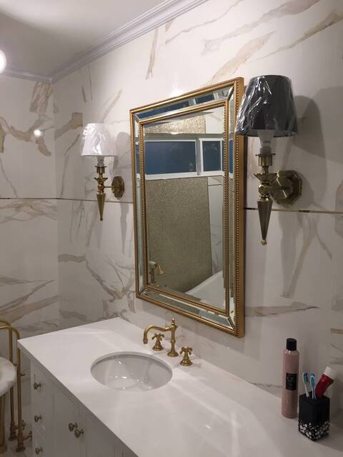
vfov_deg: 61.7
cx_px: 172
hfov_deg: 48.2
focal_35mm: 29
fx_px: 383
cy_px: 228
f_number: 2.2
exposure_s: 1/30
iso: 32
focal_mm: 4.15
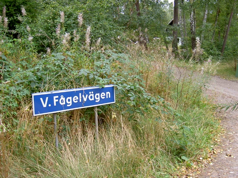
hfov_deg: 47.9
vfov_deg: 36.8
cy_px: 89
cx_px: 119
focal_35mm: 39
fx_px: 268
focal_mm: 8
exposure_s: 1/48.3
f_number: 2.8
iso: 100
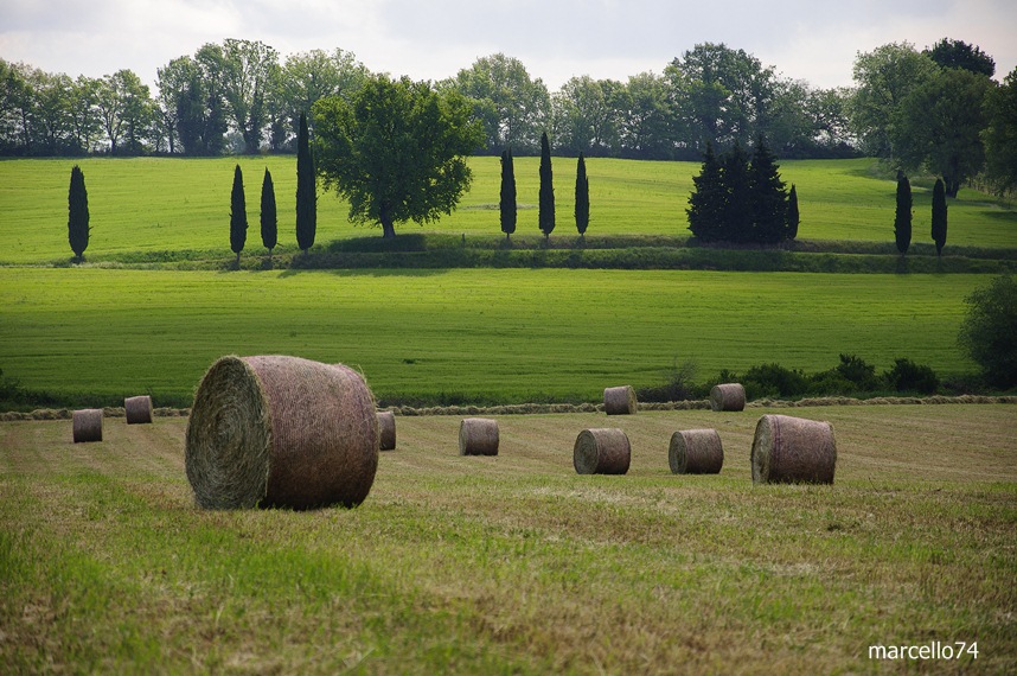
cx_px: 508
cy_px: 338
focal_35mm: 158
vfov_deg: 8.7
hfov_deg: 13.1
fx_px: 4444
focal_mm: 105
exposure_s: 1/160
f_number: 5.6
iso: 160
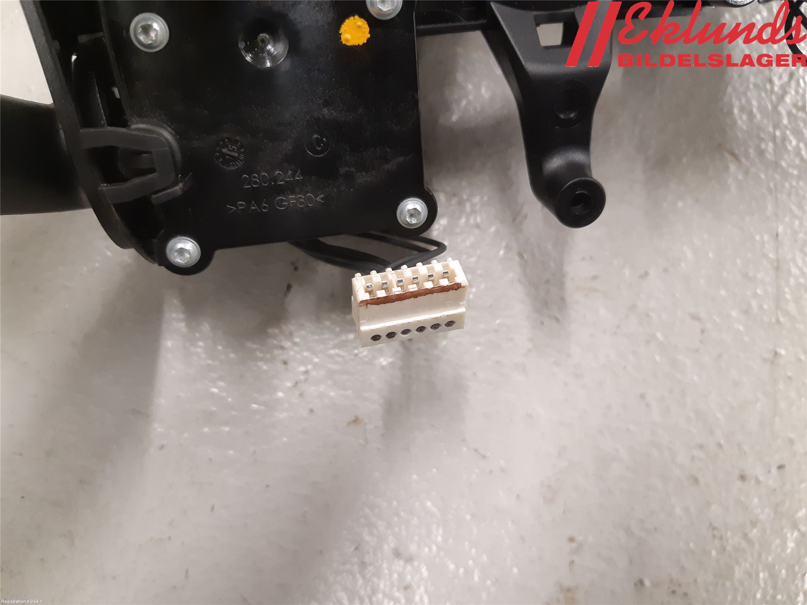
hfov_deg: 67.3
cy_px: 302
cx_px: 404
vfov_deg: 53.1
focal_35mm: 26
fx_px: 606
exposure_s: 1/33
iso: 200
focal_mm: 3.93
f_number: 1.7
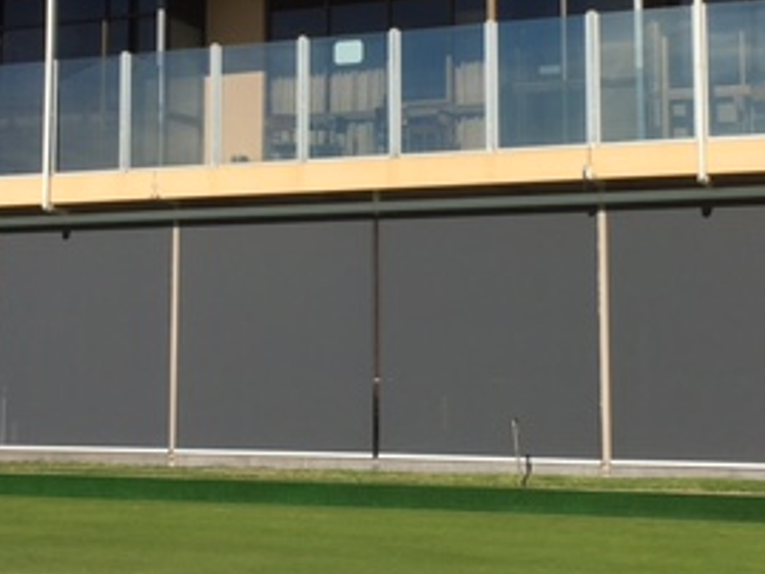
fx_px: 1526
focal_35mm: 69
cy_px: 185
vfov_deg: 21.2
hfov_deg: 28.1
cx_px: 355
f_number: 2.2
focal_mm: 4.15
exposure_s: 1/2481
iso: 25
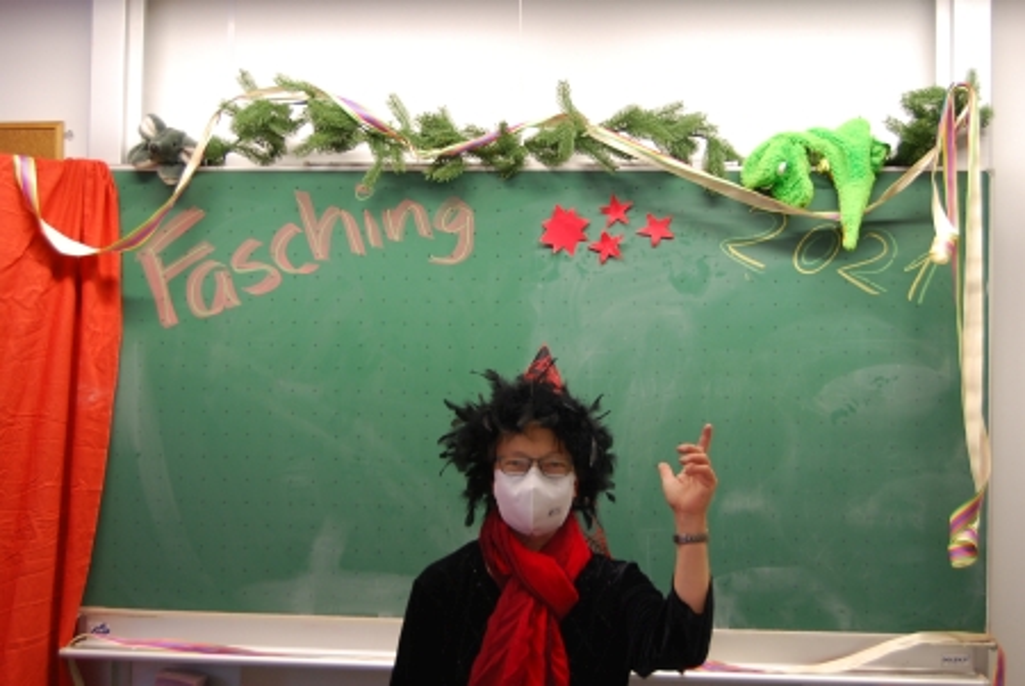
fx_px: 1496
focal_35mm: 52
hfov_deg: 37.8
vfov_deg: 25.8
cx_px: 512
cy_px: 343
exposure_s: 1/30
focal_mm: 35
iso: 360
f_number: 4.8
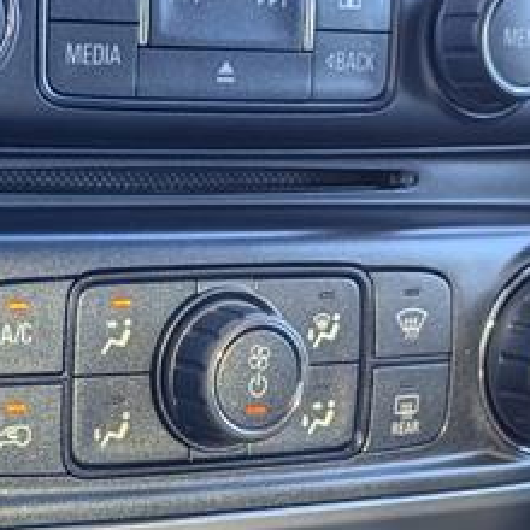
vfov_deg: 13.8
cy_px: 424
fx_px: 2183
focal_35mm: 126
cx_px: 53
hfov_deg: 13.7
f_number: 1.68
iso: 110
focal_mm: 6.9
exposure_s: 1/91.7
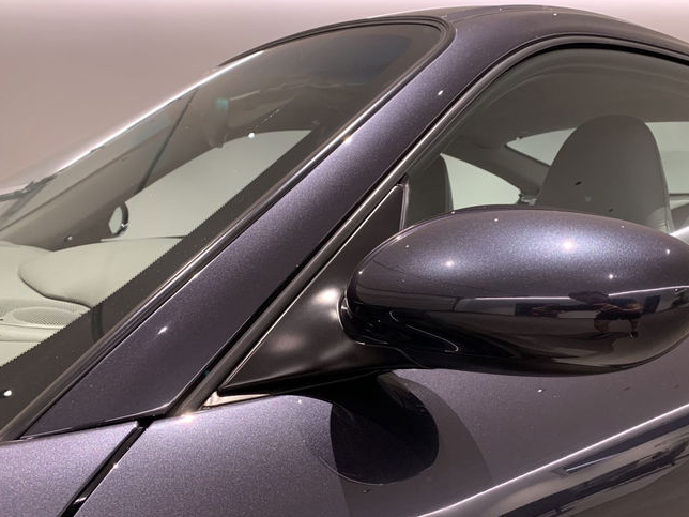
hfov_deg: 58.1
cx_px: 397
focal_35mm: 31
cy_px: 296
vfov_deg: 45.3
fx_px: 617
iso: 320
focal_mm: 4.25
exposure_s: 1/31
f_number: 1.8
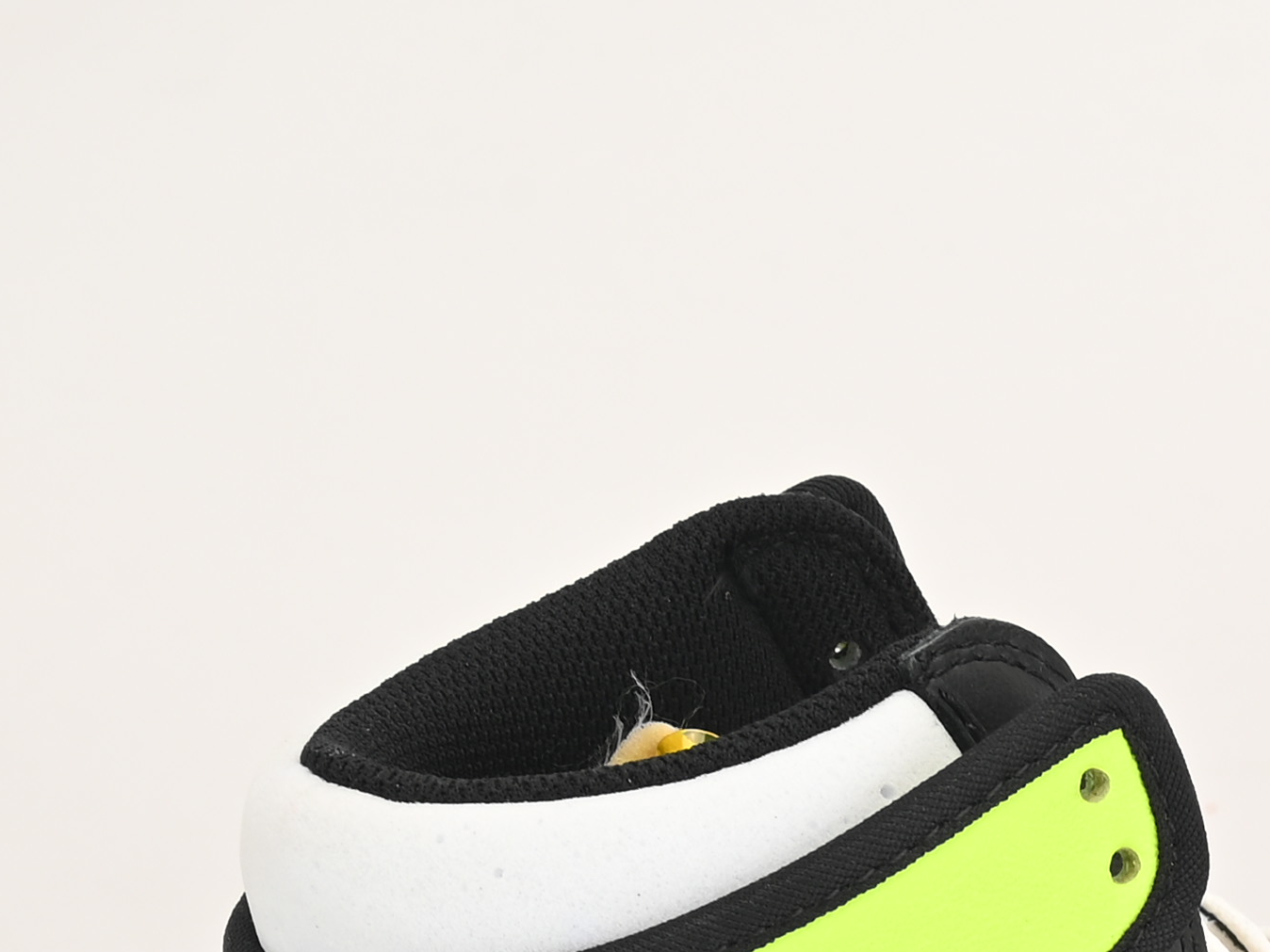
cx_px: 1833
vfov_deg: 8.1
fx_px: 6457
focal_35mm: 176
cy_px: 1808
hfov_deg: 10.9
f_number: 11
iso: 100
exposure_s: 1/200
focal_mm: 41
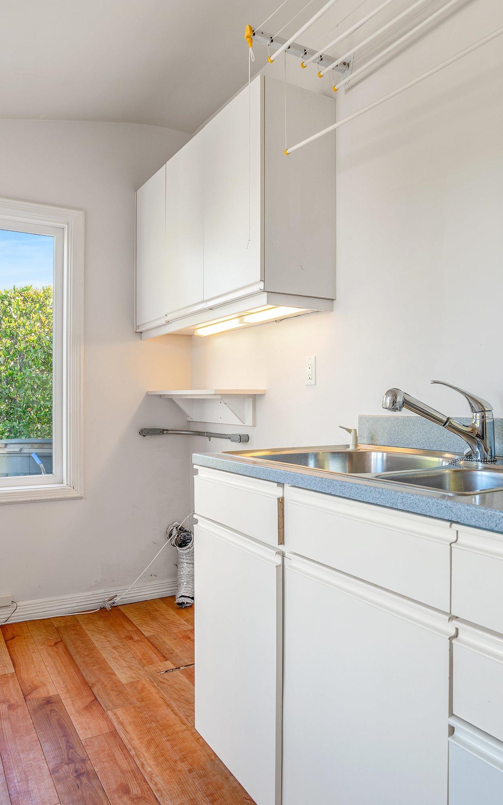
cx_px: 296
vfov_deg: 72.5
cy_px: 401
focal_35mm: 25
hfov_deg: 49.1
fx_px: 548
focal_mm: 16
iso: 125
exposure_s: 1/15
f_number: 7.1
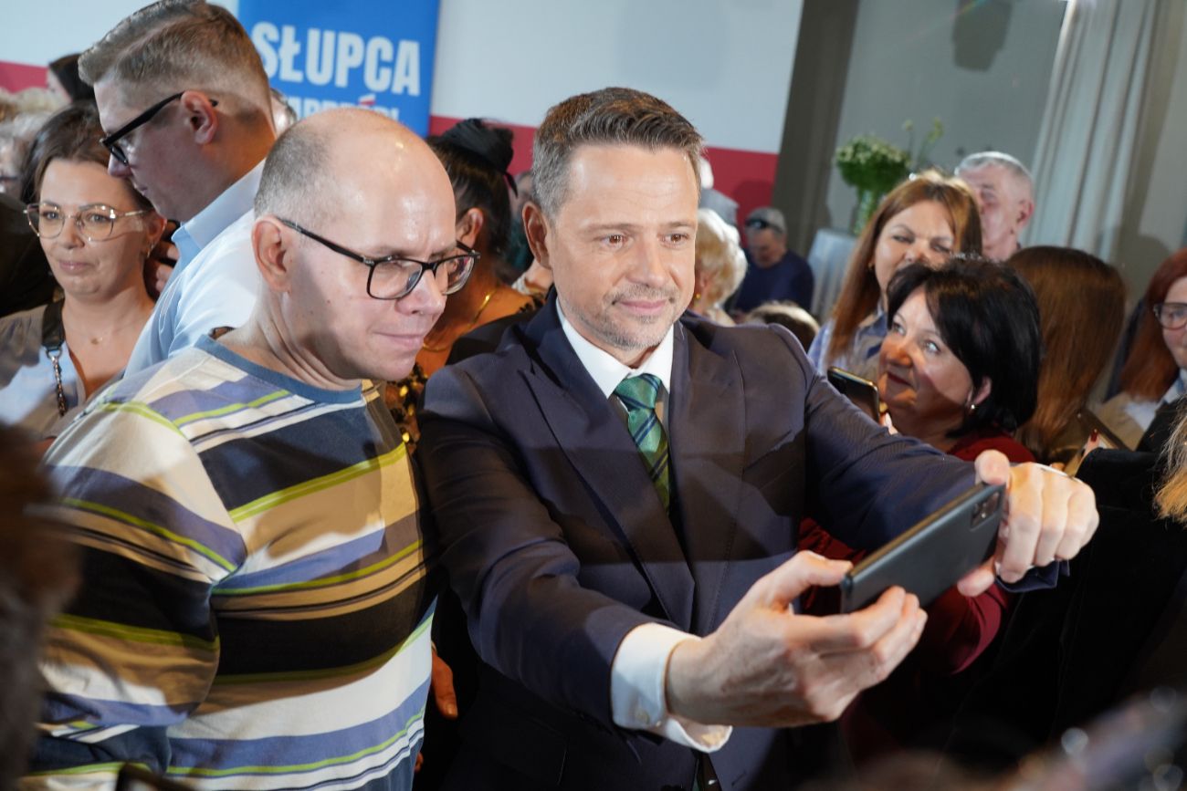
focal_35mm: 40
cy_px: 396
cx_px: 594
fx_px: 1319
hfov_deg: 48.5
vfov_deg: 33.4
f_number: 5.6
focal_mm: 40
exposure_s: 1/100
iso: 1250
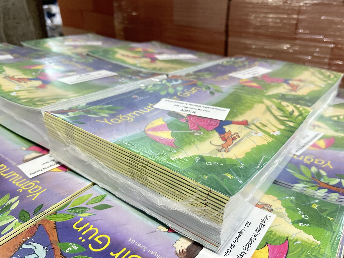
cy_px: 140
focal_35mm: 28
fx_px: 278
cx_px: 191
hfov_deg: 63.3
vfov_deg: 49.7
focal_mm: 6.86
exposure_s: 1/50
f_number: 1.78
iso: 320
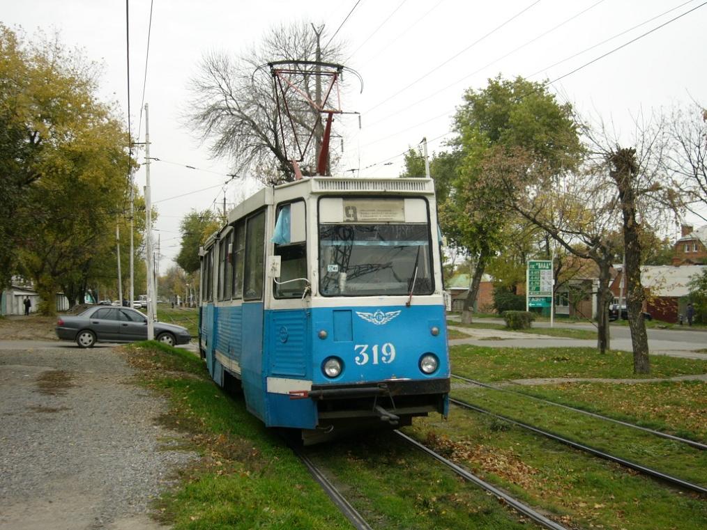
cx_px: 354
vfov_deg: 36.8
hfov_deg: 47.9
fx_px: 797
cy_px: 265
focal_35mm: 39
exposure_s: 1/250
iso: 50
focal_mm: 6.5
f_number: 2.9
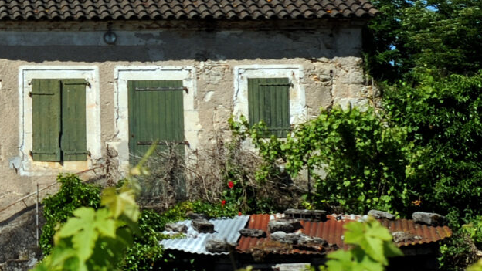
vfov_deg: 7.7
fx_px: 2019
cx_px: -177
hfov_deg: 13.1
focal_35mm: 158
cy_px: 32
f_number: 8
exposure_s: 1/640
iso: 200
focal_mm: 38
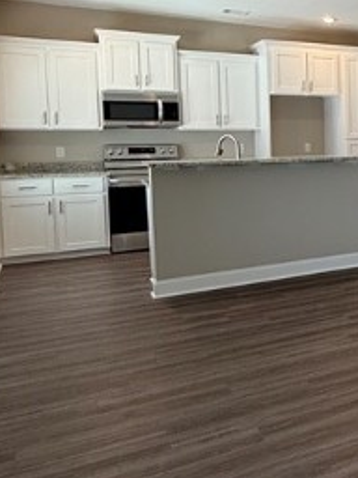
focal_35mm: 42
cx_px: 485
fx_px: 579
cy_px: 177
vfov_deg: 44.4
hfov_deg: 27.6
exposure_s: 1/120
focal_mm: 2.22
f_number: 2.2
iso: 125
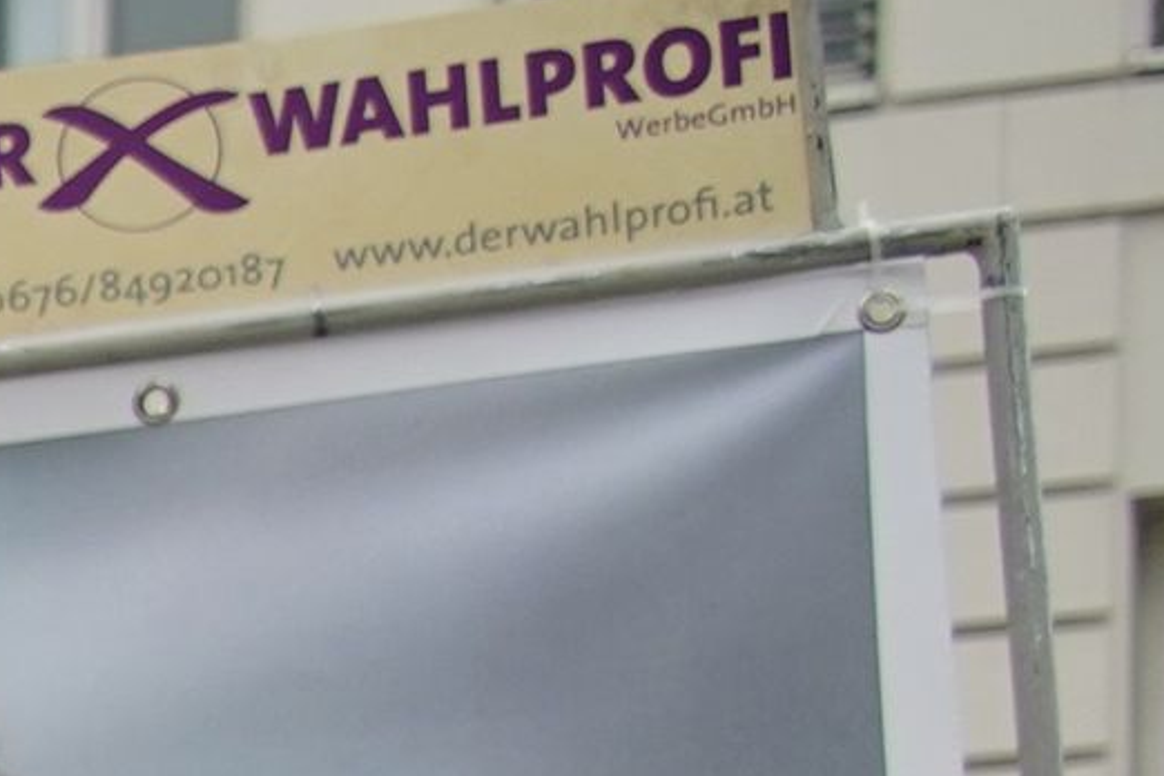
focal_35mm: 245
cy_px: 2380
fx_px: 7921
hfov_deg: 7.1
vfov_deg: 5.3
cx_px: -2883
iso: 320
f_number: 3.2
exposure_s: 1/800
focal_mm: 32
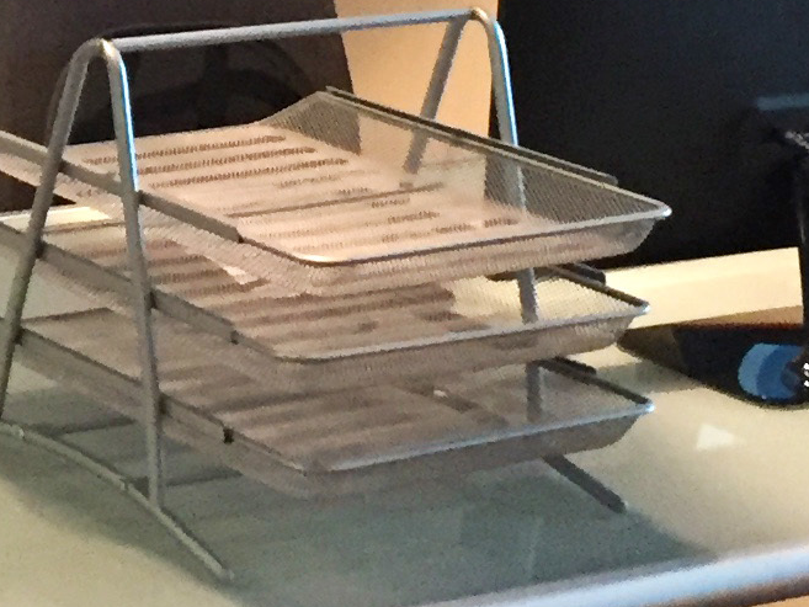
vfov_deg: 10.0
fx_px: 3366
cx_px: -425
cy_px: -265
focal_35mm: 144
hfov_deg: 12.9
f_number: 2.2
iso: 250
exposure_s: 1/30
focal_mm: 4.15
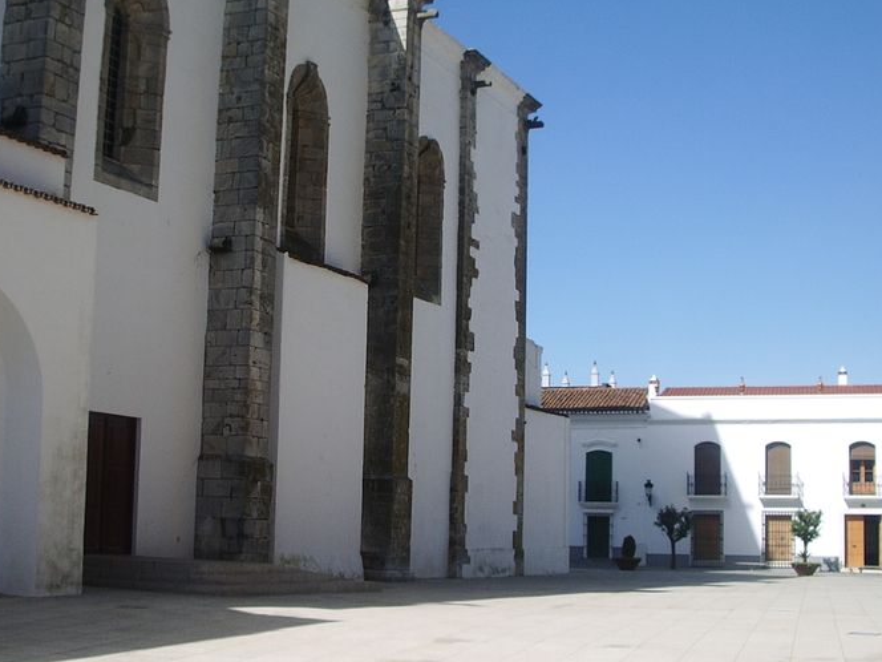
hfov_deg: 35.4
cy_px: 290
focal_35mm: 54
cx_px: 364
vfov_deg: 27.0
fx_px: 1376
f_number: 4.3
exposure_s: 1/500
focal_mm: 5.8
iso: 50
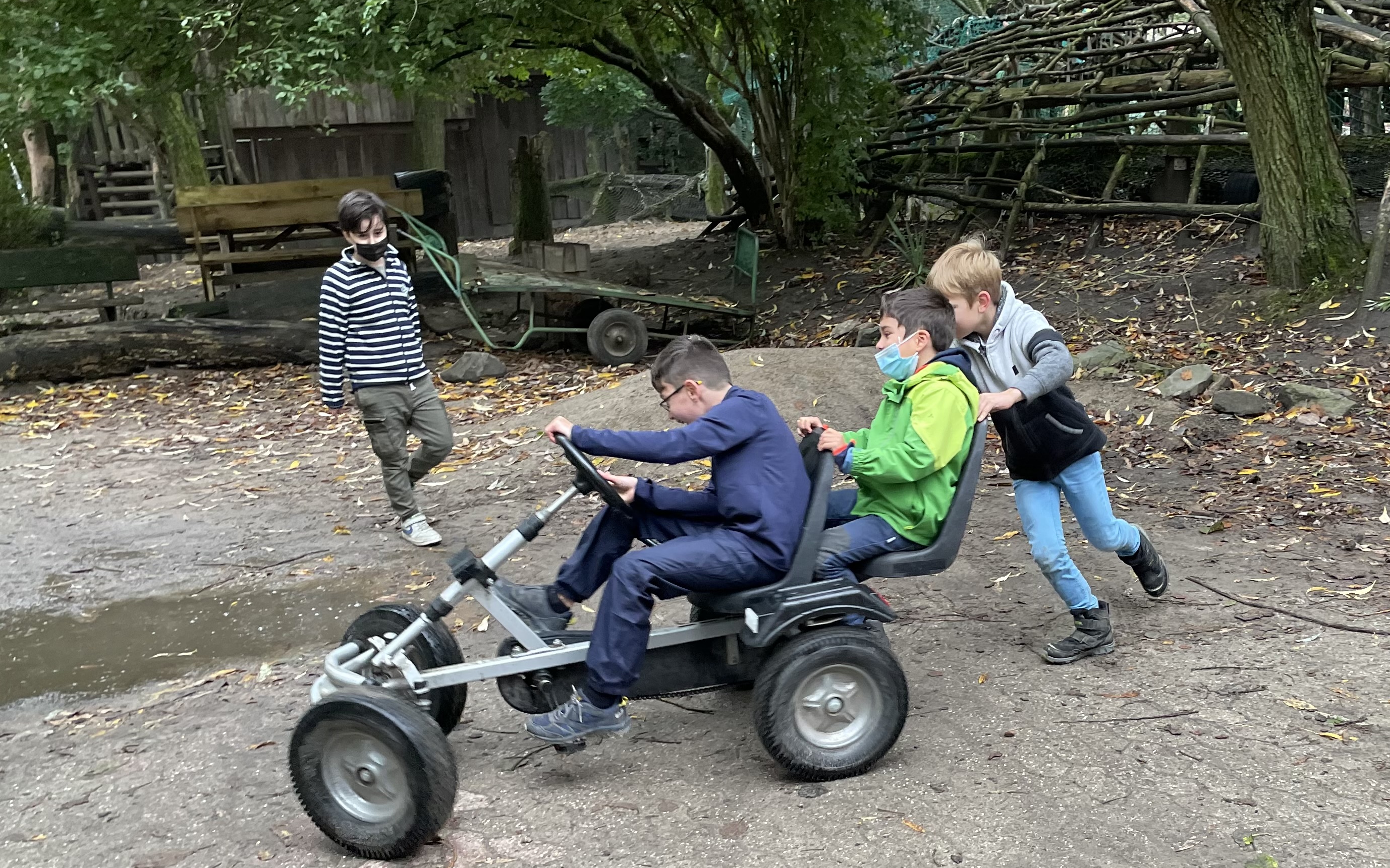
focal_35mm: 28
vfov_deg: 44.5
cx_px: 706
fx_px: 1061
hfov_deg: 66.5
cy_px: 482
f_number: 1.6
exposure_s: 1/115
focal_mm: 4.2
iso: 125
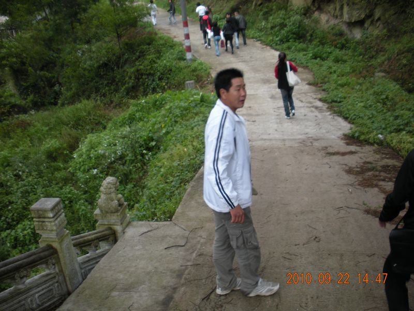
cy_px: 156
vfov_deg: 40.7
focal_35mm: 35
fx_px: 419
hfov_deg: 52.6
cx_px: 207
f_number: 3.5
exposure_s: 1/59
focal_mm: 6.3
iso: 84
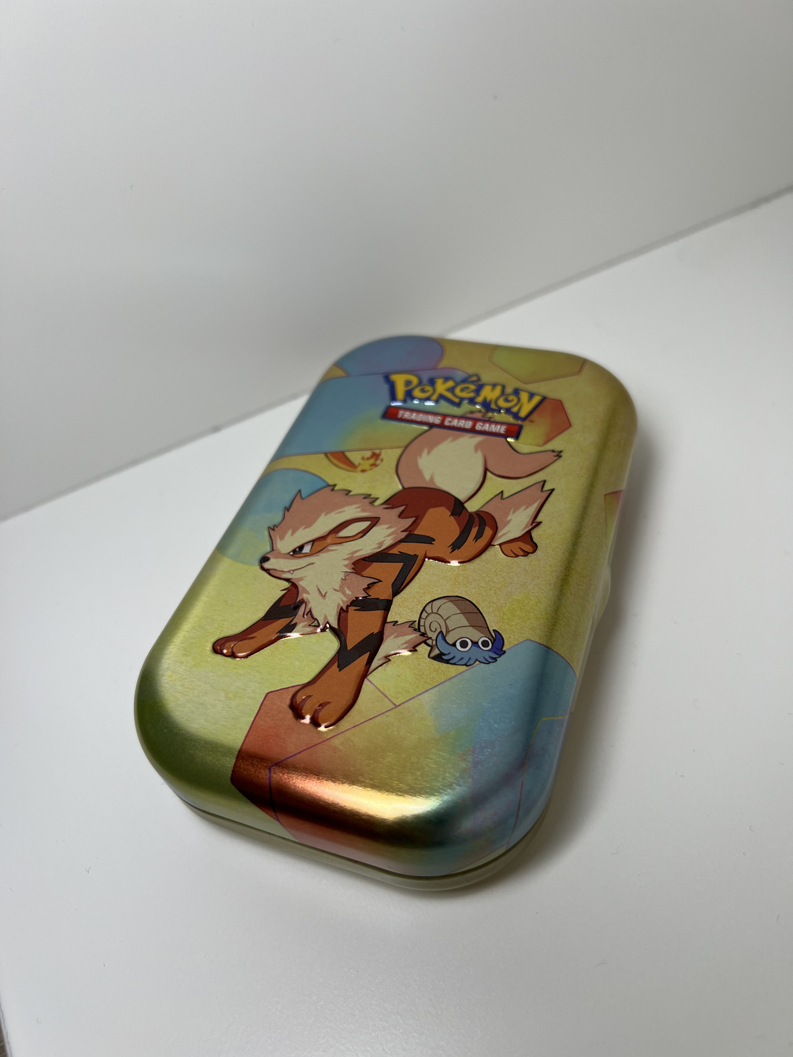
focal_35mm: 26
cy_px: 528
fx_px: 794
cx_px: 396
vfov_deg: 67.3
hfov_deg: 53.1
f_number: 1.5
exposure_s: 1/120
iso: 32
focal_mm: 5.7
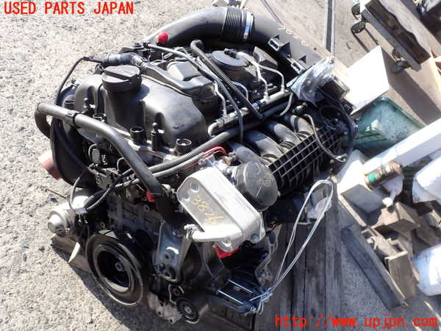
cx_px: 220
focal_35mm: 30
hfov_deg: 60.0
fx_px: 382
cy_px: 166
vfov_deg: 46.8
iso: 100
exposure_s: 1/160
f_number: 3.2
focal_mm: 5.4
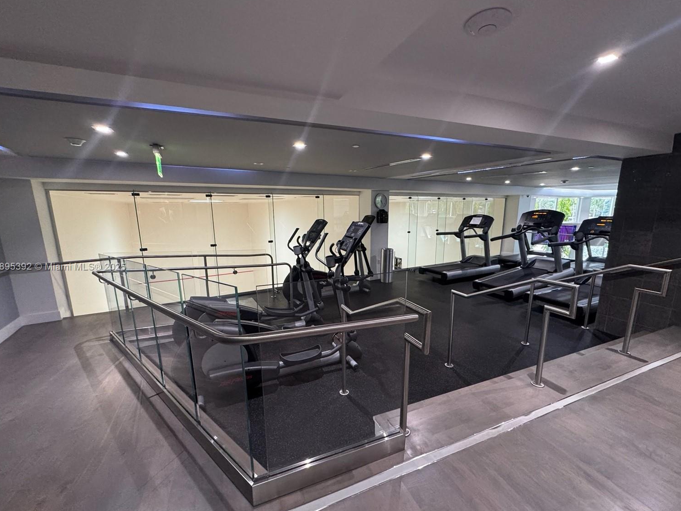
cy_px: 267
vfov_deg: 81.7
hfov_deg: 98.2
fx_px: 295
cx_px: 345
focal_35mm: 15
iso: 500
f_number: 2.2
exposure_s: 1/60
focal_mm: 2.22
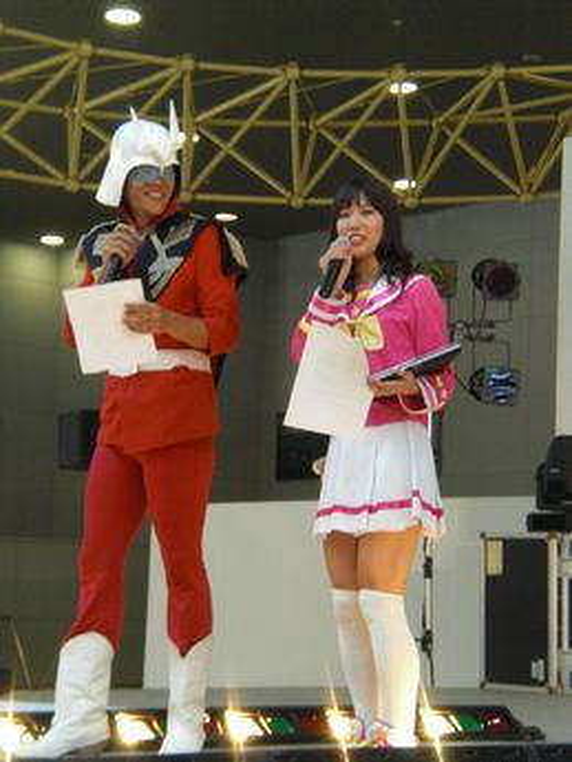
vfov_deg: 19.6
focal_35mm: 100
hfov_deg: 14.8
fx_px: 2202
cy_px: 381
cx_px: 286
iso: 400
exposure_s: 1/100
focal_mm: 16.51
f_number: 5.4
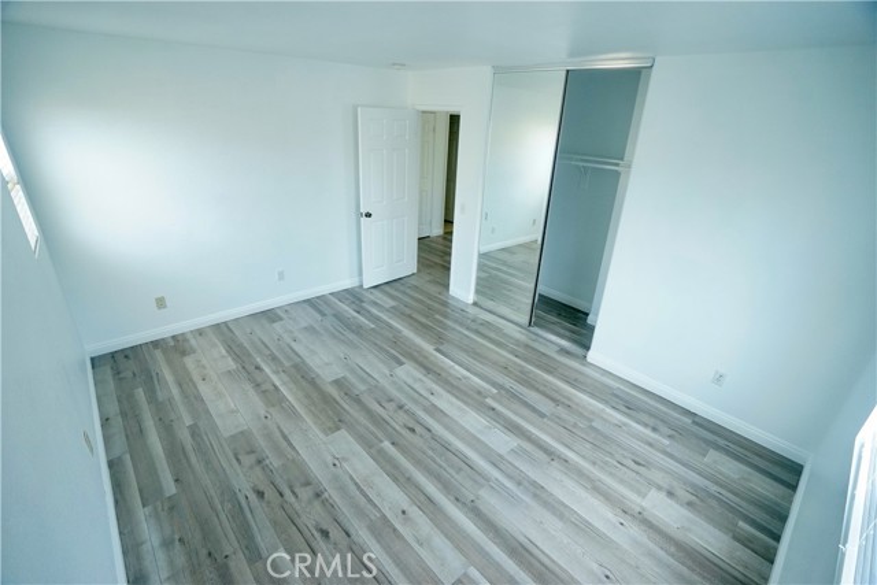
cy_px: 292
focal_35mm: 16
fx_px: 390
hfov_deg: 96.7
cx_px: 438
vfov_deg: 73.8
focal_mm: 16
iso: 1600
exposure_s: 1/60
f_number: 4
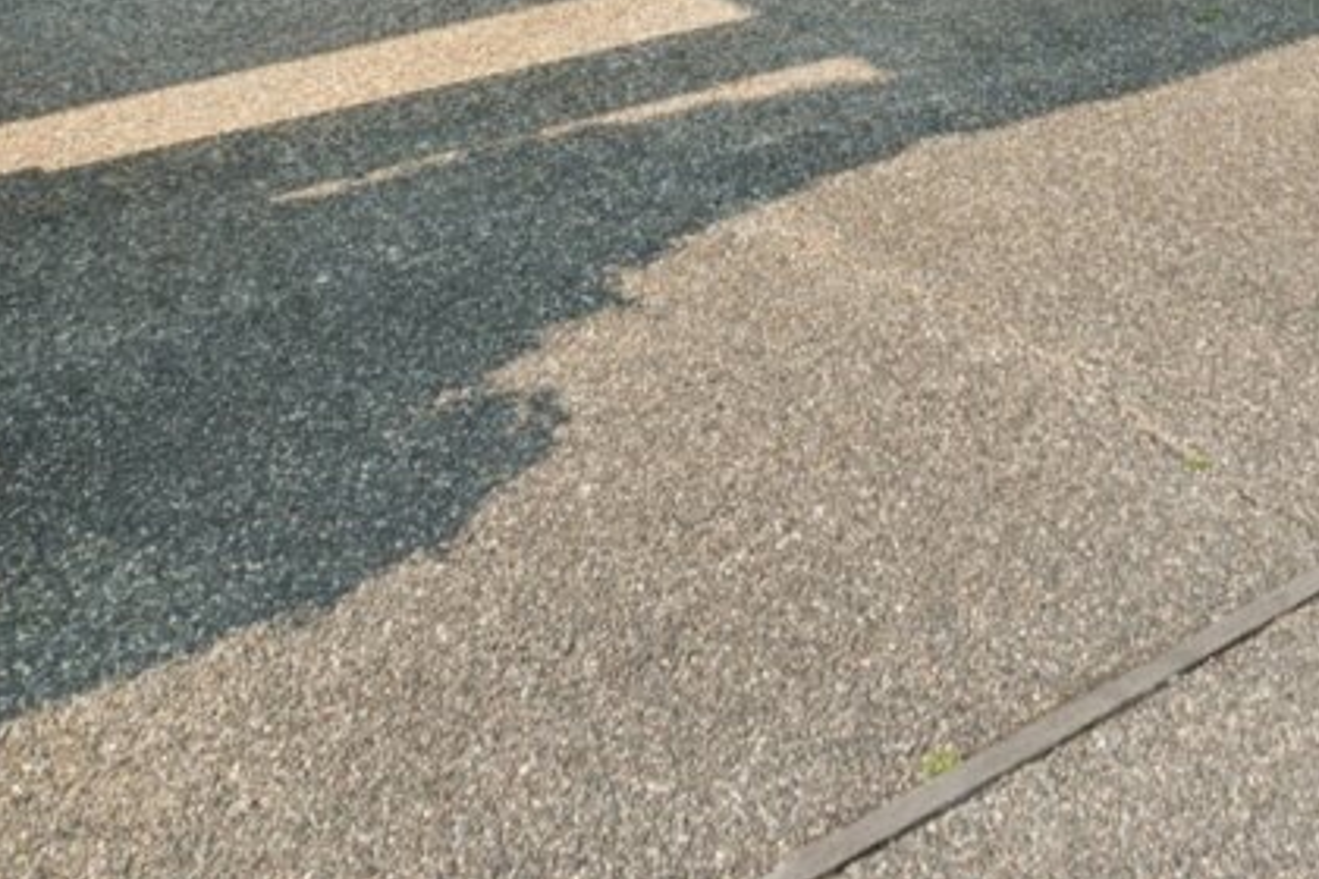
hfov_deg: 38.5
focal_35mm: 50
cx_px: 1008
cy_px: -576
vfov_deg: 21.0
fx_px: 1832
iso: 125
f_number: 9
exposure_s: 1/60
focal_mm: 10
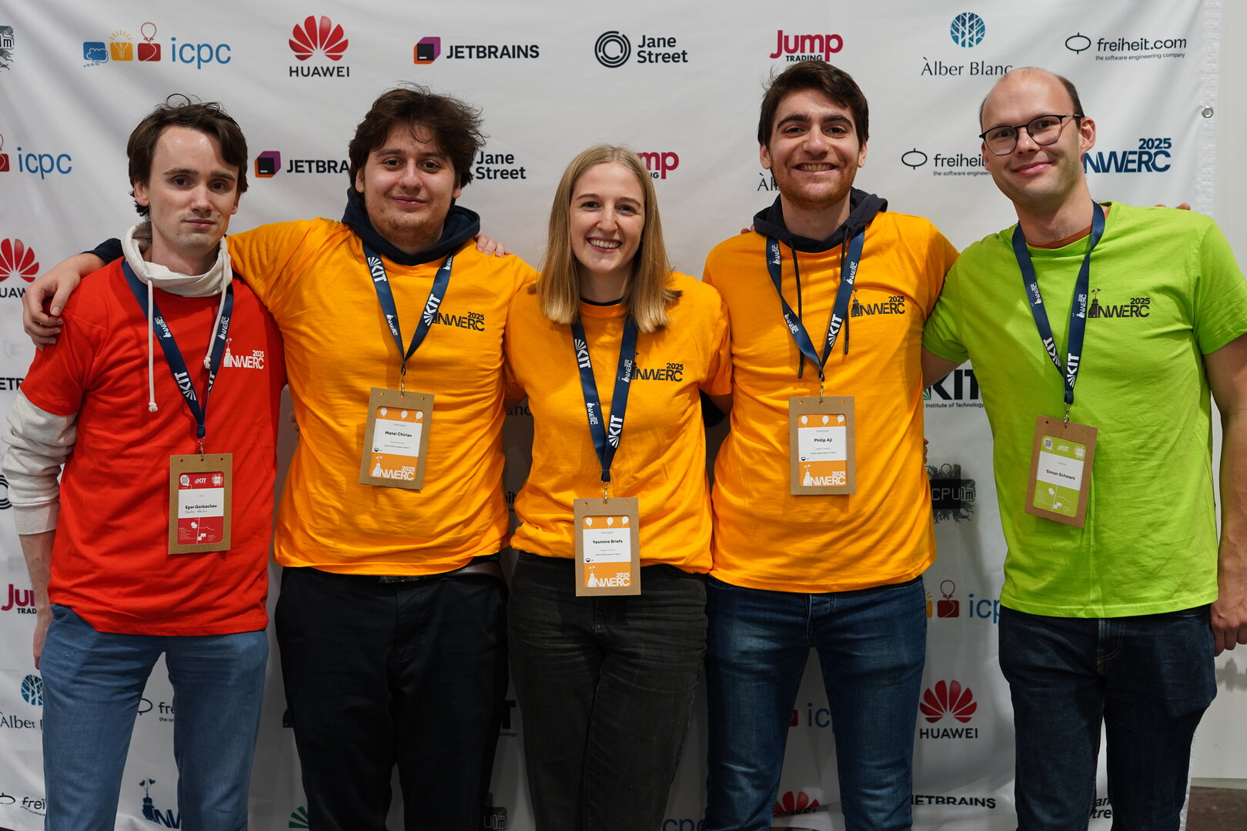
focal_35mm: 50
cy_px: 416
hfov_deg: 39.6
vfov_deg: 27.0
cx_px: 624
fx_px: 1732
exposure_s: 1/50
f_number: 2.8
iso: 640
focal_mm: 50
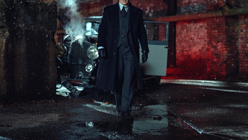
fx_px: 487
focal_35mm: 74
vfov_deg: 16.3
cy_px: 57
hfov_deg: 28.6
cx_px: 123
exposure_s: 1/320
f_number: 2.8
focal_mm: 70
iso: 3200
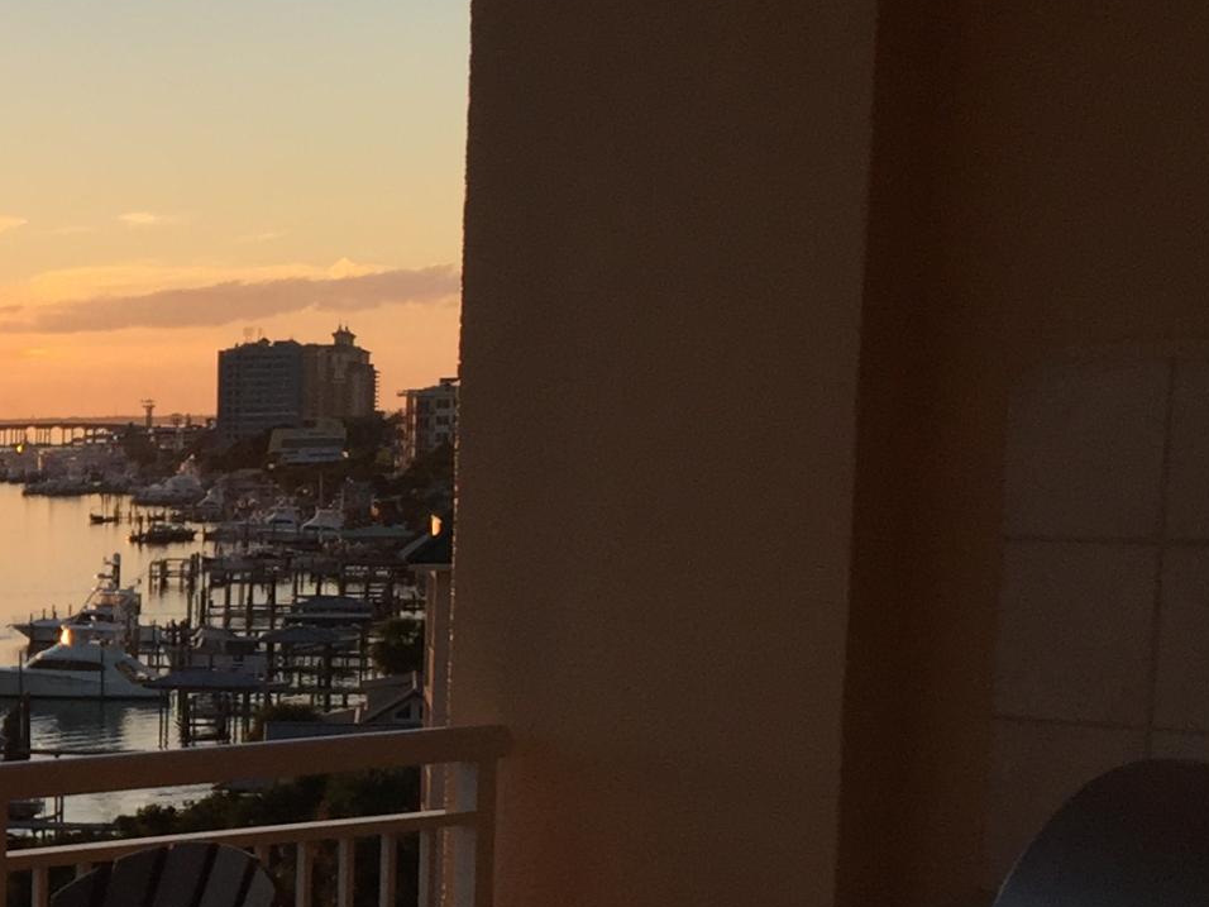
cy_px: 839
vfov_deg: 16.0
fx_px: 3178
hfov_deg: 18.9
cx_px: -602
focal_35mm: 91
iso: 32
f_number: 2.2
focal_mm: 4.15
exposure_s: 1/942
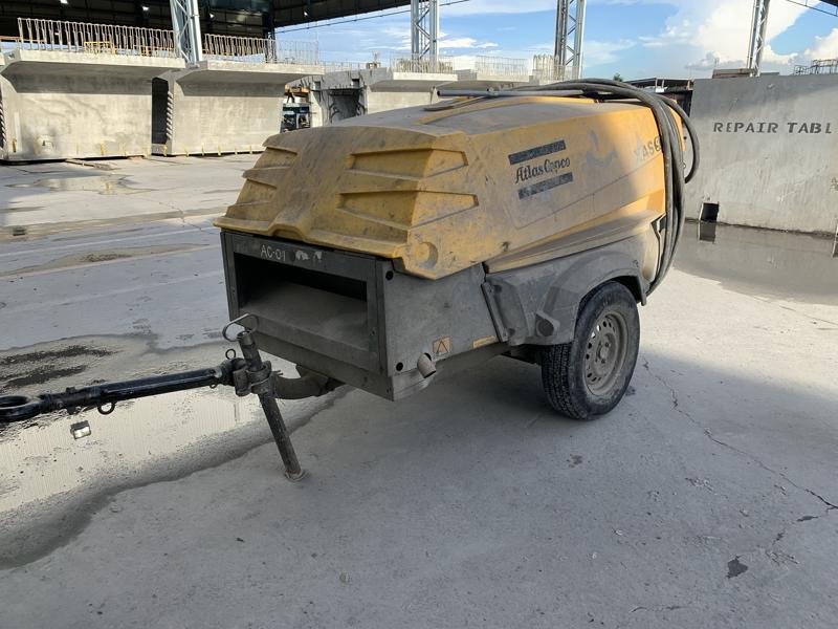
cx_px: 419
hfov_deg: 67.3
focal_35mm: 26
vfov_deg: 53.1
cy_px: 314
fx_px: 629
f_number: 1.8
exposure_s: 1/590
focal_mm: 4.25
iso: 25
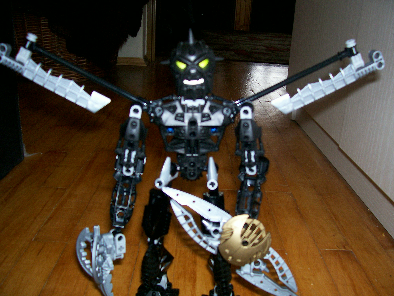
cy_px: 151
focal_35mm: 35
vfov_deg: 40.7
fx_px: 398
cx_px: 199
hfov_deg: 52.6
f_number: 2.7
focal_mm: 5.6
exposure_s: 1/112
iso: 140
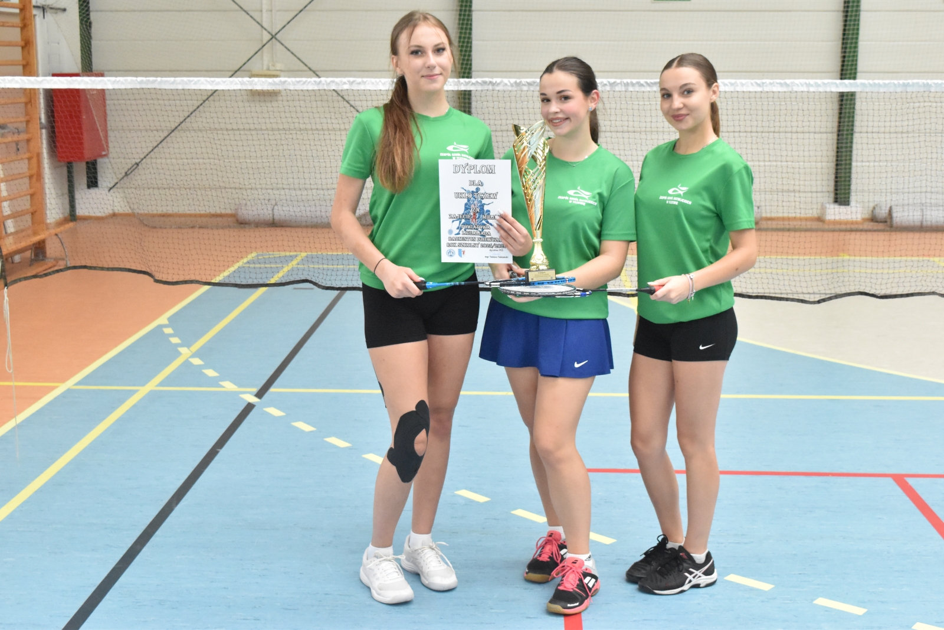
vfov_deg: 26.5
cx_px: 472
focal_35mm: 51
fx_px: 1337
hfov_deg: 38.9
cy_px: 315
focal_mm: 34
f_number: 7.1
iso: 5000
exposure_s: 1/200
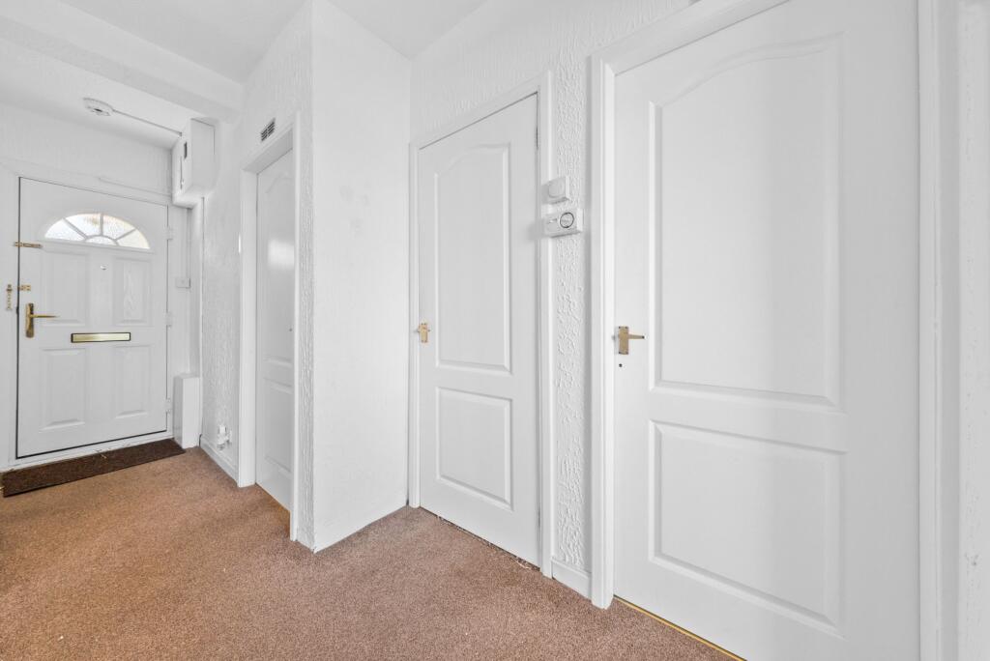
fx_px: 330
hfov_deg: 112.6
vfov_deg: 90.1
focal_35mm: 12
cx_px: 495
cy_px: 330
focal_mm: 12
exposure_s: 1/1.67
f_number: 11
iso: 800
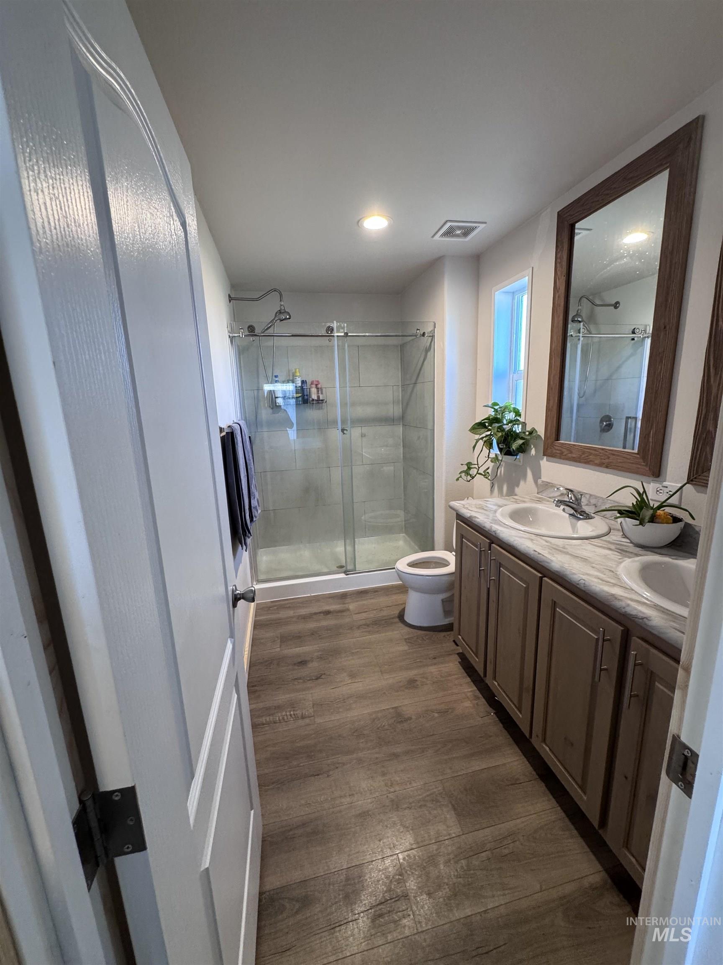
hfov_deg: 85.7
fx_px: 390
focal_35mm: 14
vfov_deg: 102.1
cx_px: 362
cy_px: 482
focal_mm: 2.22
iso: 250
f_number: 2.2
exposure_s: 1/60
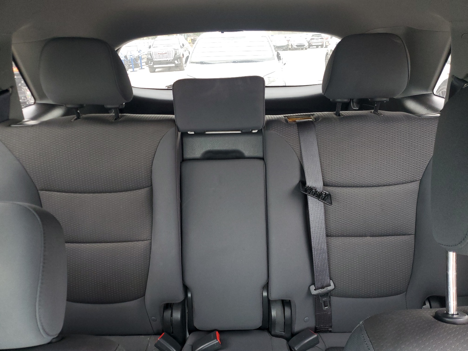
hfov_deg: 67.3
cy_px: 176
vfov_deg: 53.1
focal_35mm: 26
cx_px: 234
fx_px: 352
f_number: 1.5
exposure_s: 1/60.2
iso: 134
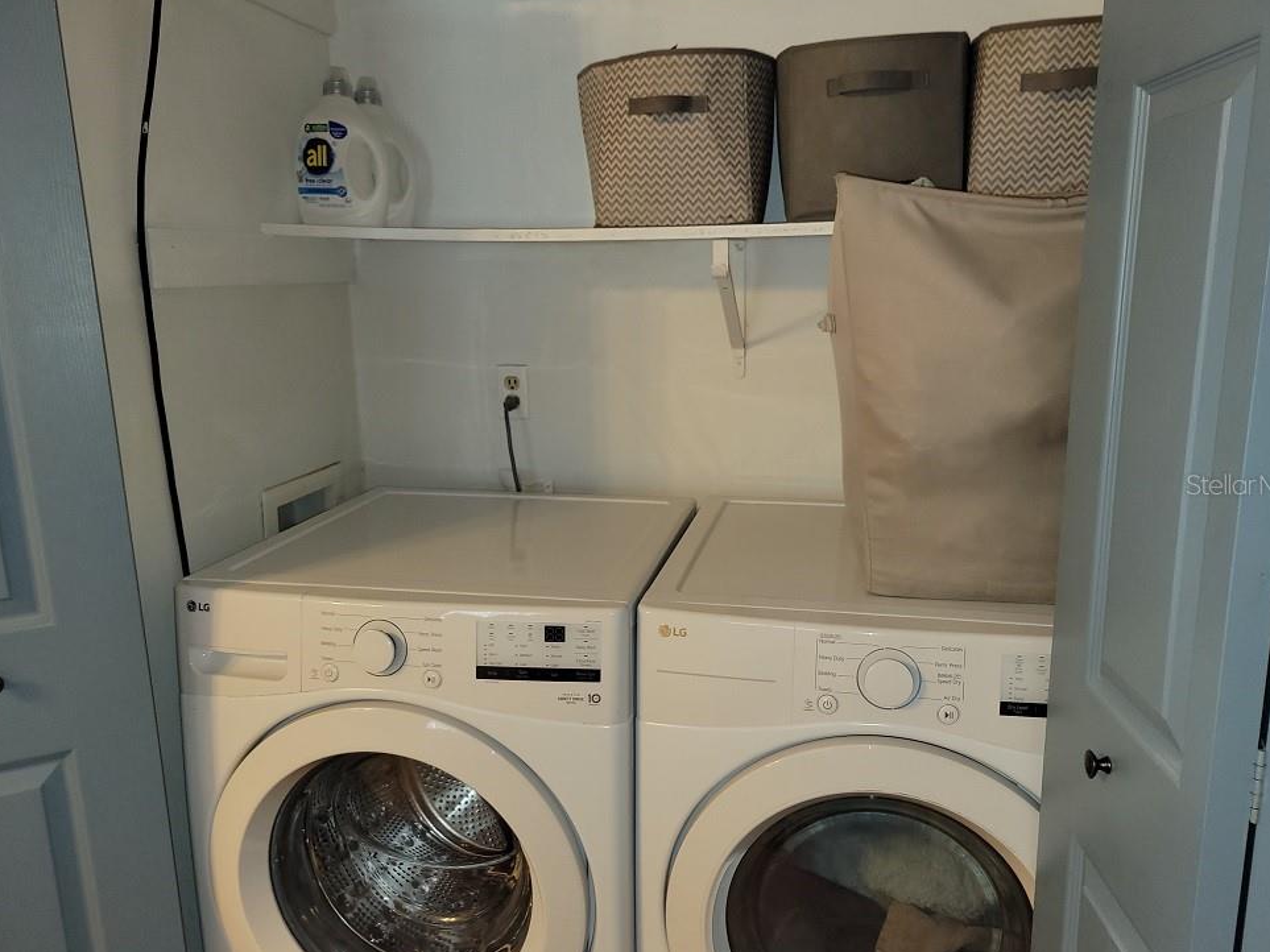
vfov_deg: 51.3
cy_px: 484
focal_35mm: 27
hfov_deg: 65.3
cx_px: 651
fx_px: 990
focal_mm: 5.4
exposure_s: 1/30
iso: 100
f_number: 1.8
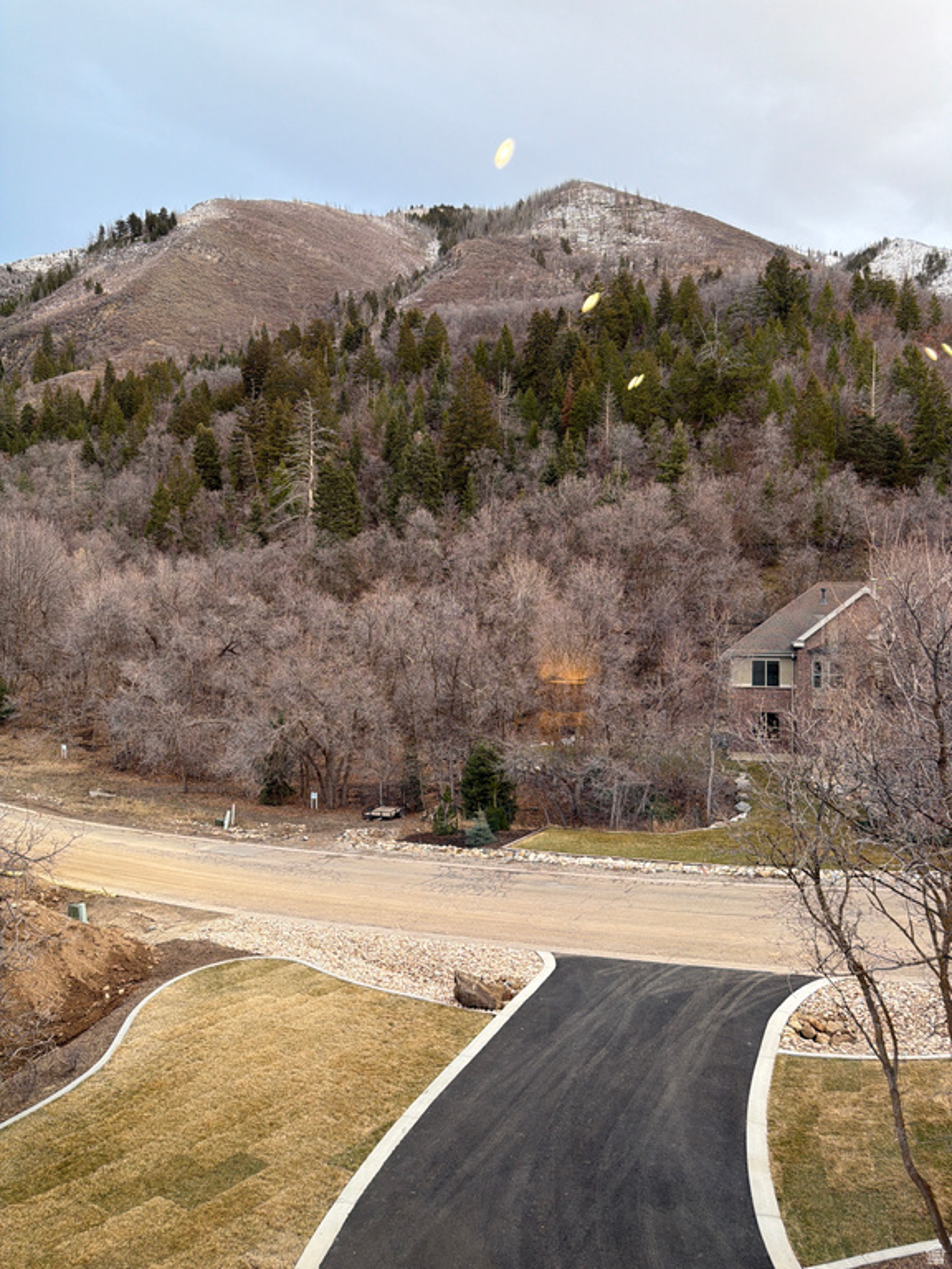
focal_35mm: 24
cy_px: 634
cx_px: 476
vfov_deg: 71.6
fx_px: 880
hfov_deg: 56.8
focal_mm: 6.76
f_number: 1.78
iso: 80
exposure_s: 1/133
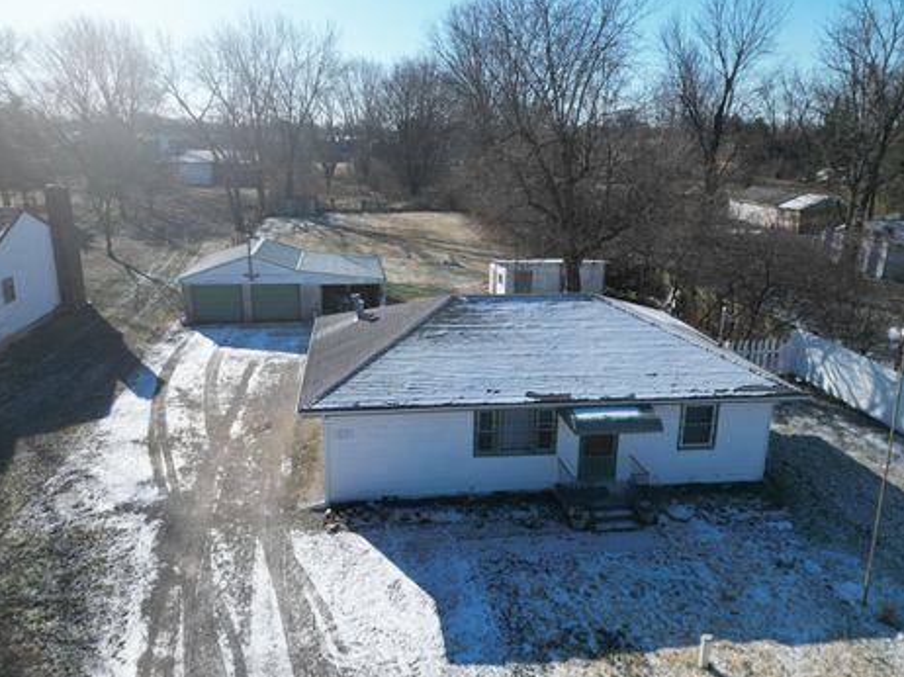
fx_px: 679
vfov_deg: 53.0
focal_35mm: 26
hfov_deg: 67.3
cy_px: 324
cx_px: 438
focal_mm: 6.72
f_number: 1.7
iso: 200
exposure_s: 1/3200
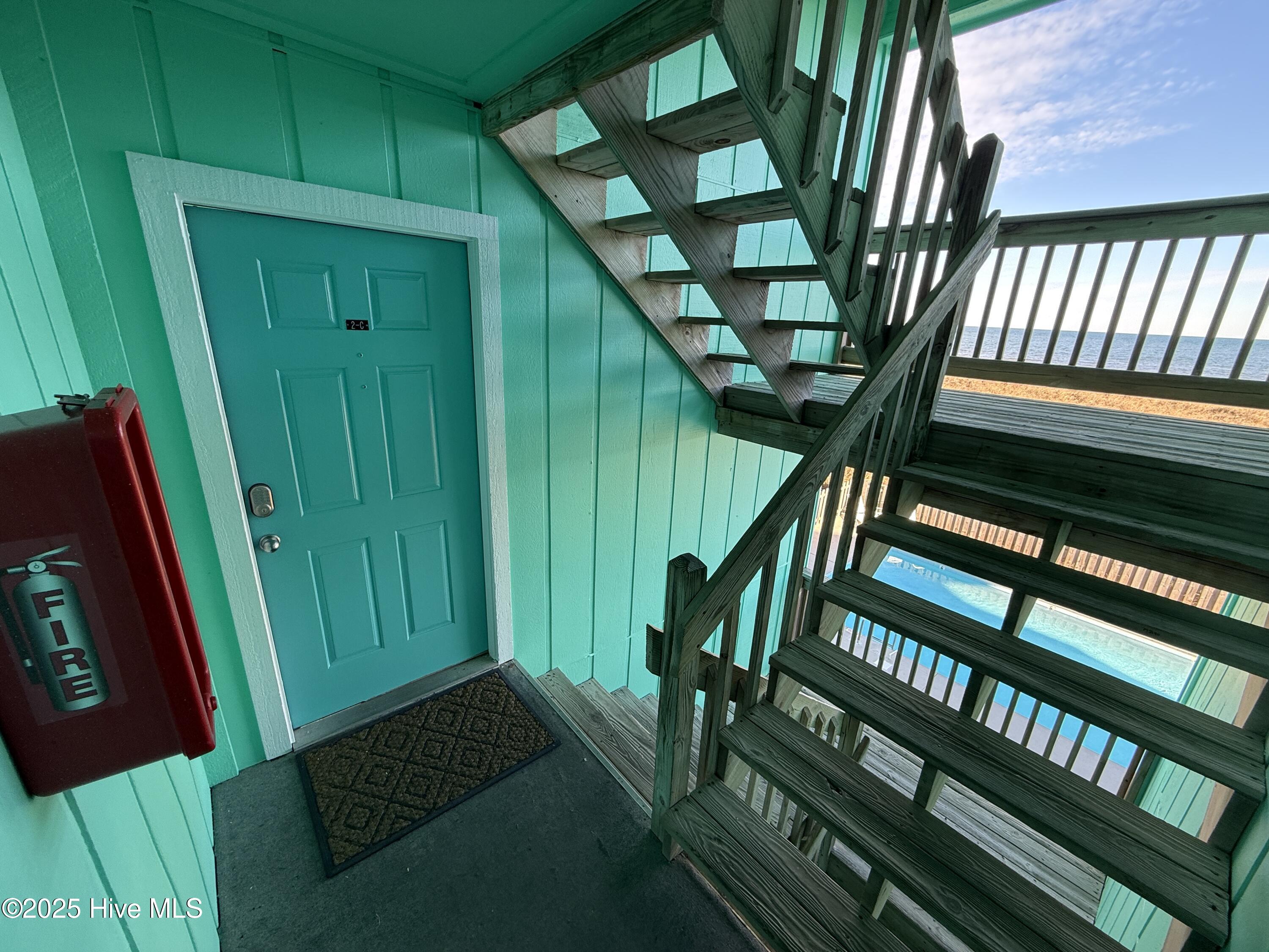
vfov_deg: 85.7
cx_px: 634
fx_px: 513
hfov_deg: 102.1
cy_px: 476
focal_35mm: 14
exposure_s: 1/108
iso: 64
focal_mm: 2.22
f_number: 2.2
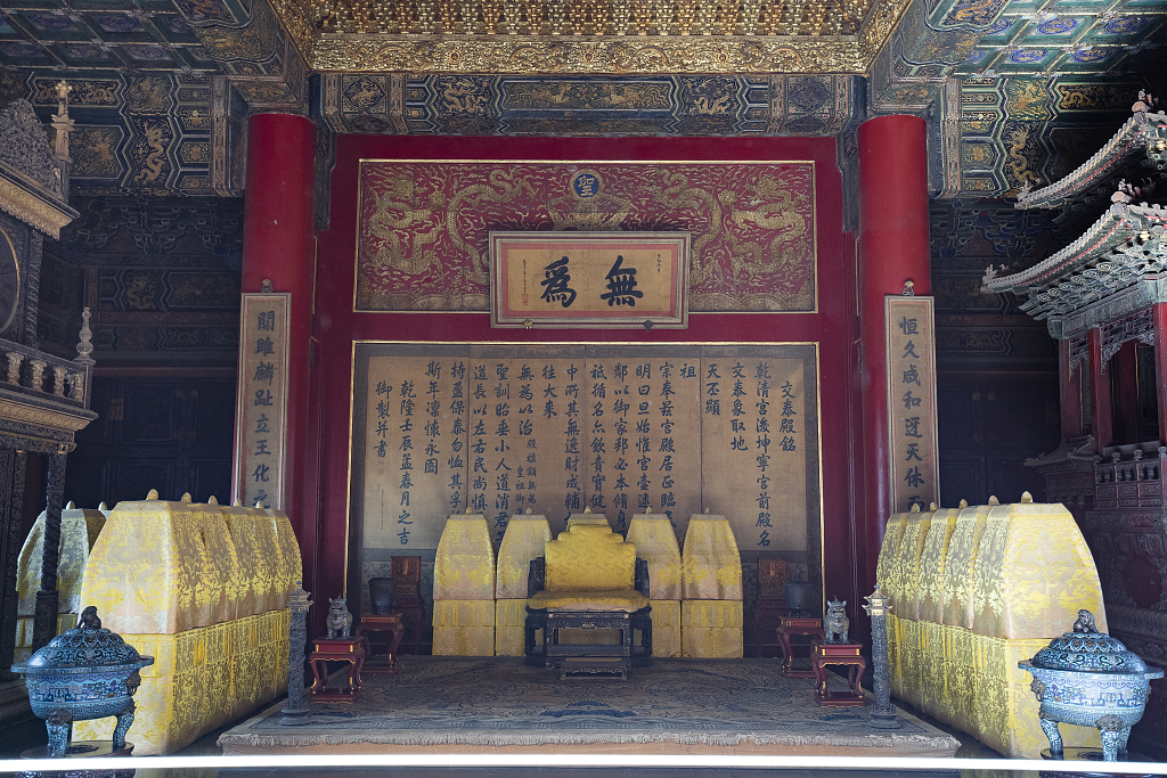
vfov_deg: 37.9
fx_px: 1135
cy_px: 389
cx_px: 584
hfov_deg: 54.4
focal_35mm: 35
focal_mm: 35
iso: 800
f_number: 4
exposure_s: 1/60
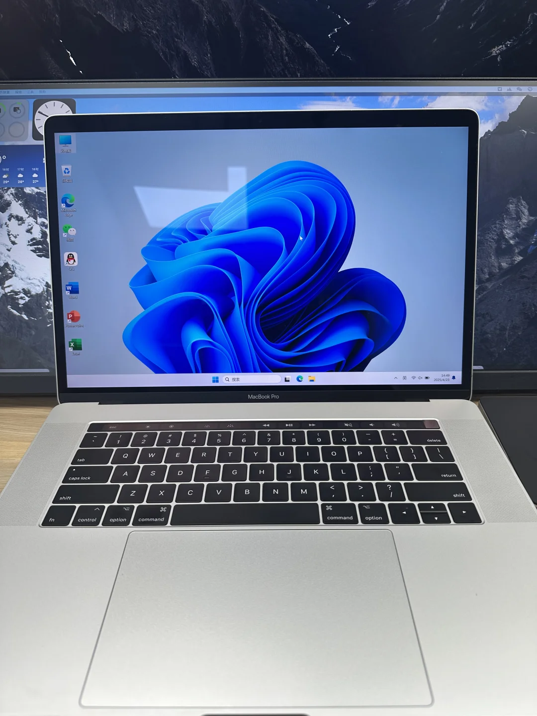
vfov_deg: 71.6
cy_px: 358
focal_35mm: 24
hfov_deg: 56.8
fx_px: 496
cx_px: 268
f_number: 1.78
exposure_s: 1/100
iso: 64
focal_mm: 6.86
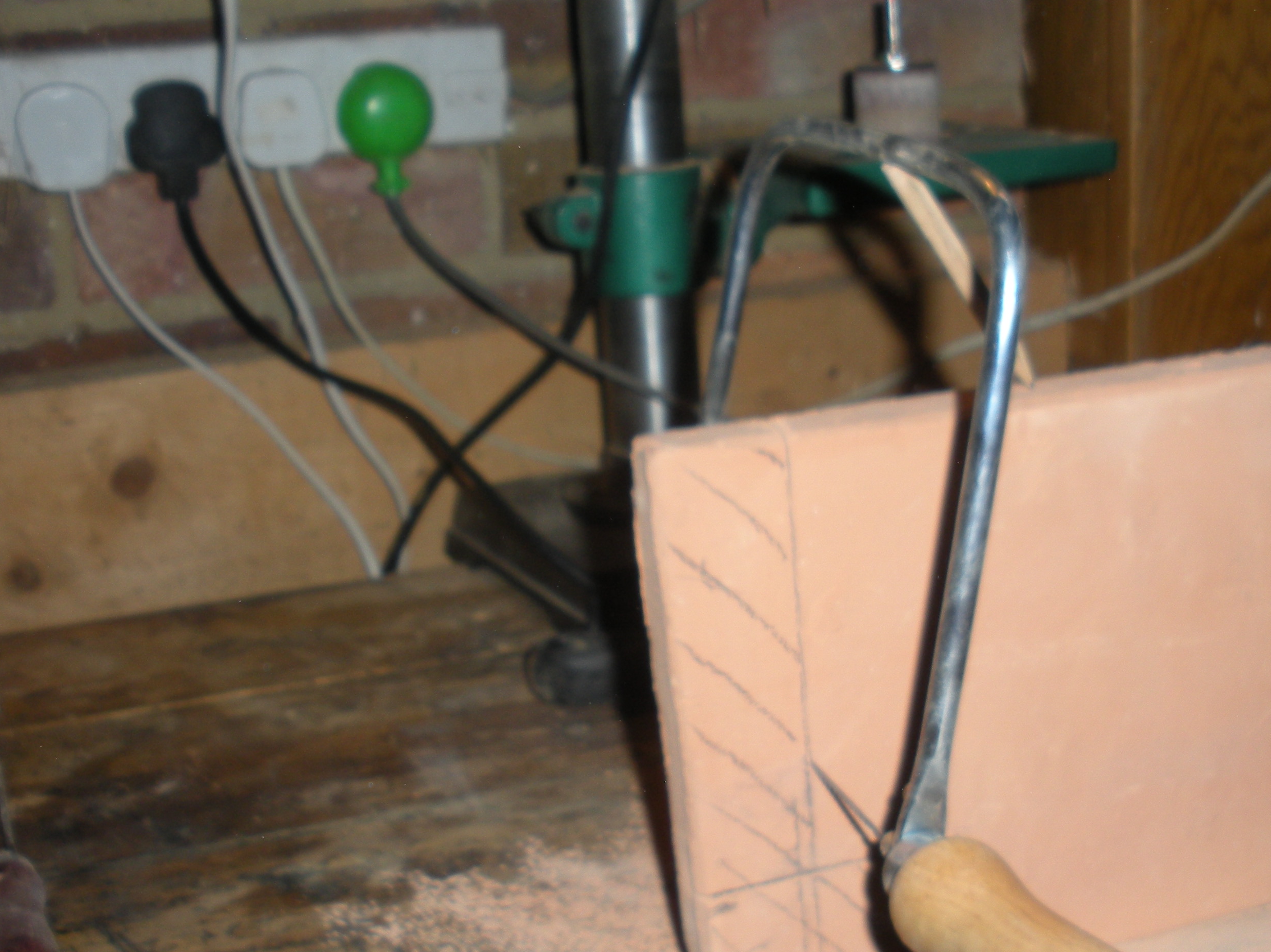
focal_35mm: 53
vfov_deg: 27.3
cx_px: 856
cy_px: 649
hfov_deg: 35.8
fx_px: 1946
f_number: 3.5
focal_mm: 6.3
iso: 64
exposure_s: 1/60
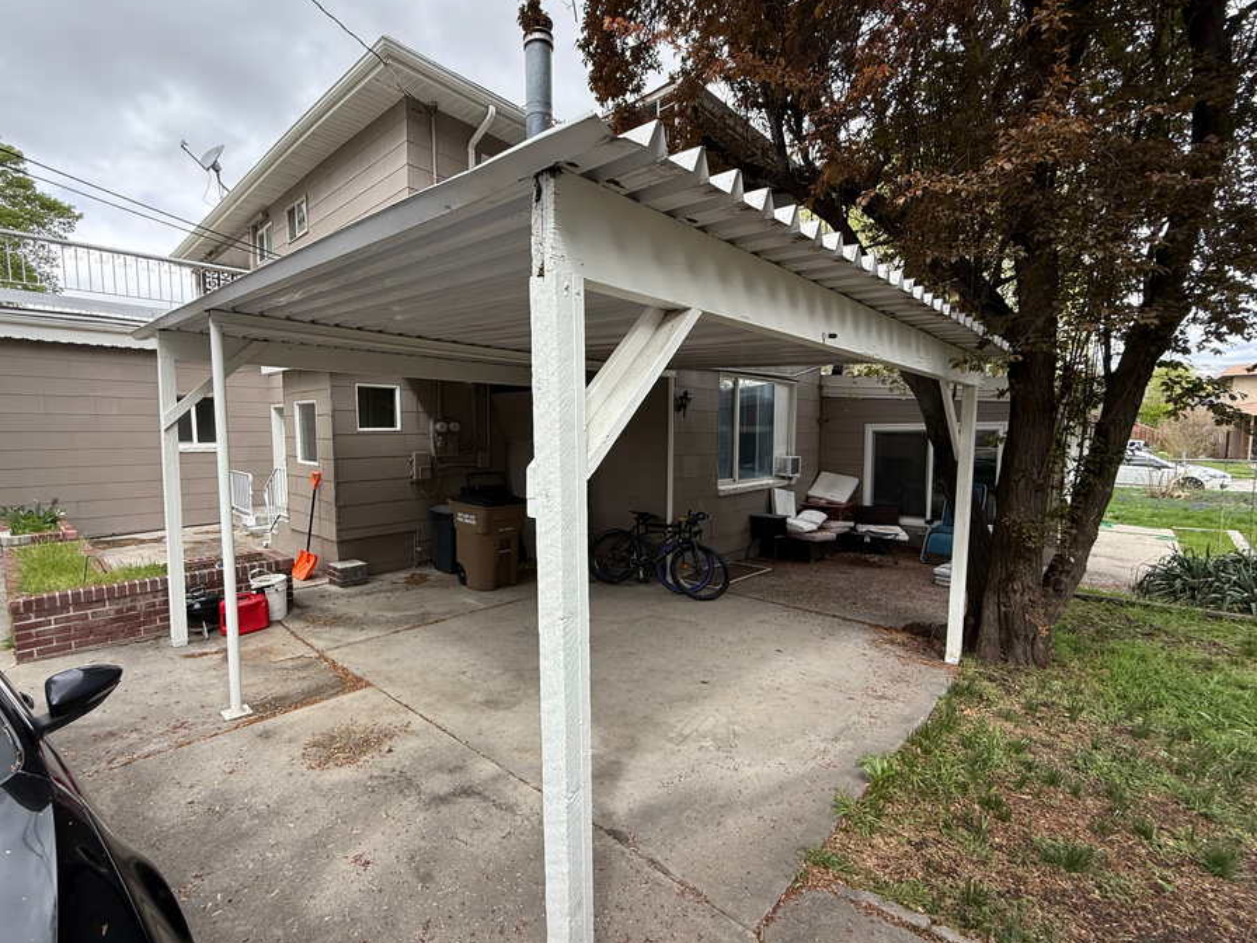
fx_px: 581
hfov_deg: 94.3
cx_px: 584
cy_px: 479
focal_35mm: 16
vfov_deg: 78.1
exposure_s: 1/388
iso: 50
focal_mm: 2.22
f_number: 2.2
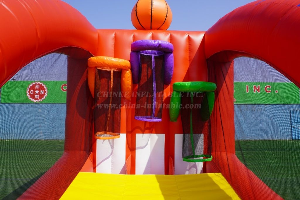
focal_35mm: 24
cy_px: 100
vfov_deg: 53.1
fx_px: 200
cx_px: 150
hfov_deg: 73.7
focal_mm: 16
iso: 100
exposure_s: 1/160
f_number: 10
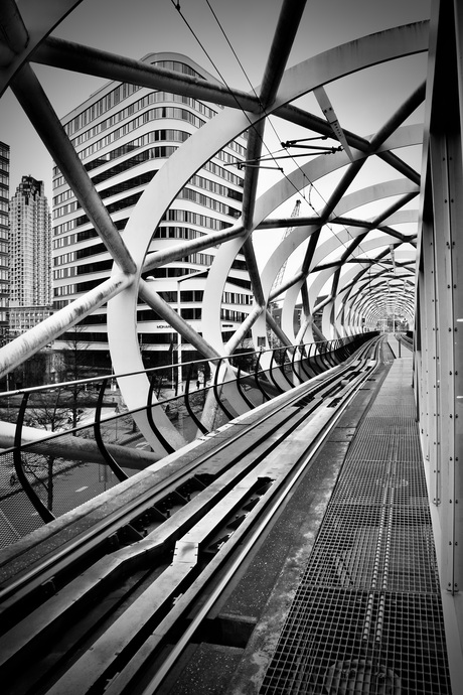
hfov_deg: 53.1
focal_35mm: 24
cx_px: 232
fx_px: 463
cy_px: 348
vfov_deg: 73.7
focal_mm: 16
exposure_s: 1/250
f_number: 8
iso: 320
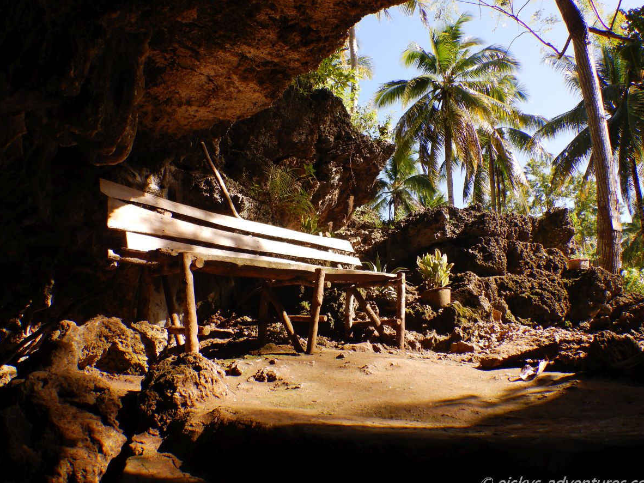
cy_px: 231
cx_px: 330
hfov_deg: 67.3
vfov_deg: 53.0
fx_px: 484
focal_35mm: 26
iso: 125
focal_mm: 4.3
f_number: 2.8
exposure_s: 1/800
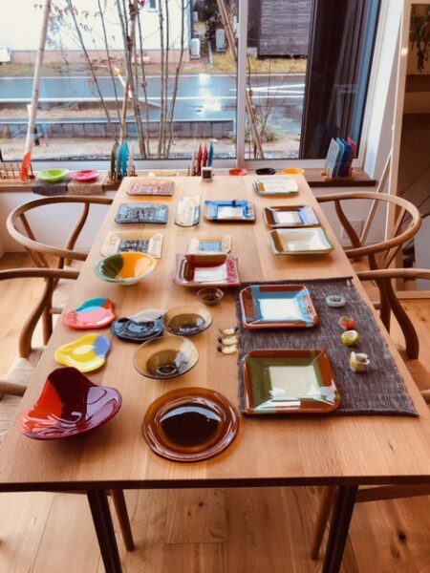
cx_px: 215
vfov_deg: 63.4
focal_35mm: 28
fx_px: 464
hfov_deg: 49.7
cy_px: 286
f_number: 1.8
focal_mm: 3.99
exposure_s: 1/100
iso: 25
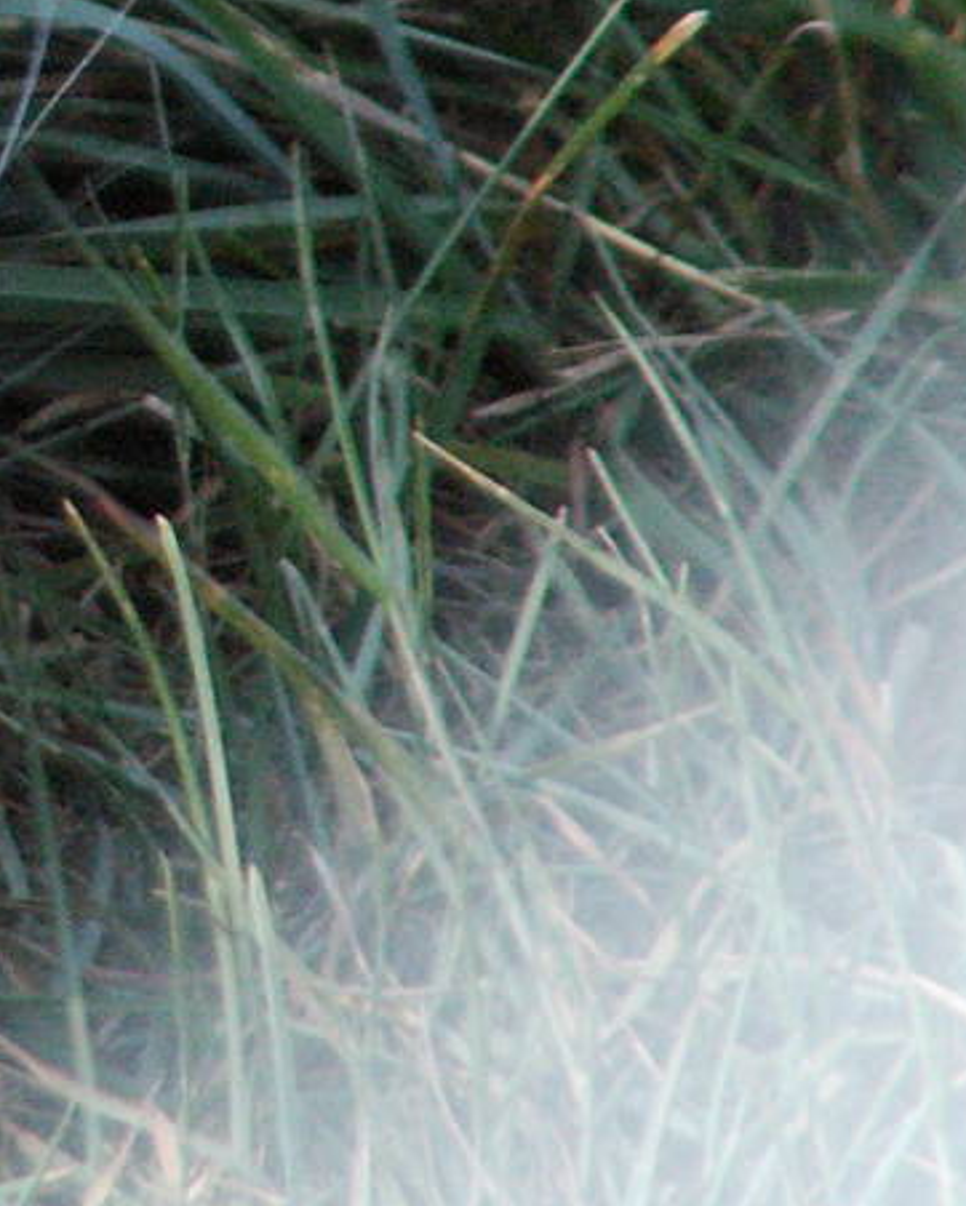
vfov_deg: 1.3
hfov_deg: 1.1
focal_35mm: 1451
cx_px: -515
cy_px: 99
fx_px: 51820
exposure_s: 1/125
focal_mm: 69.45
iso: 160
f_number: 4.5
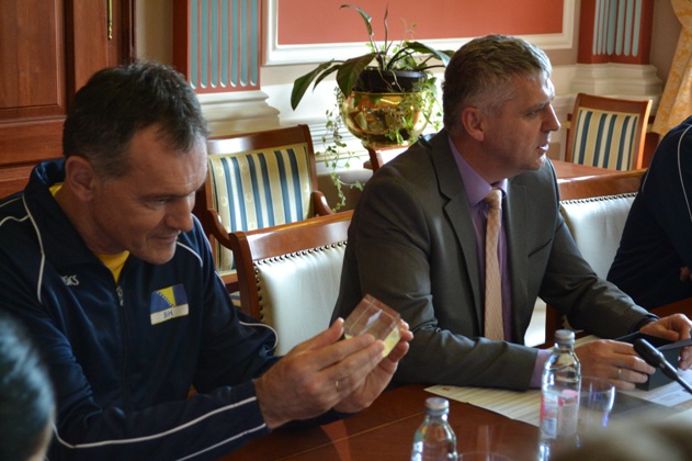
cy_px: 233
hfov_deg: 30.1
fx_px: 1287
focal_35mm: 67
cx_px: 343
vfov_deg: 20.3
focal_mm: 44
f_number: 5.3
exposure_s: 1/60
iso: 2000
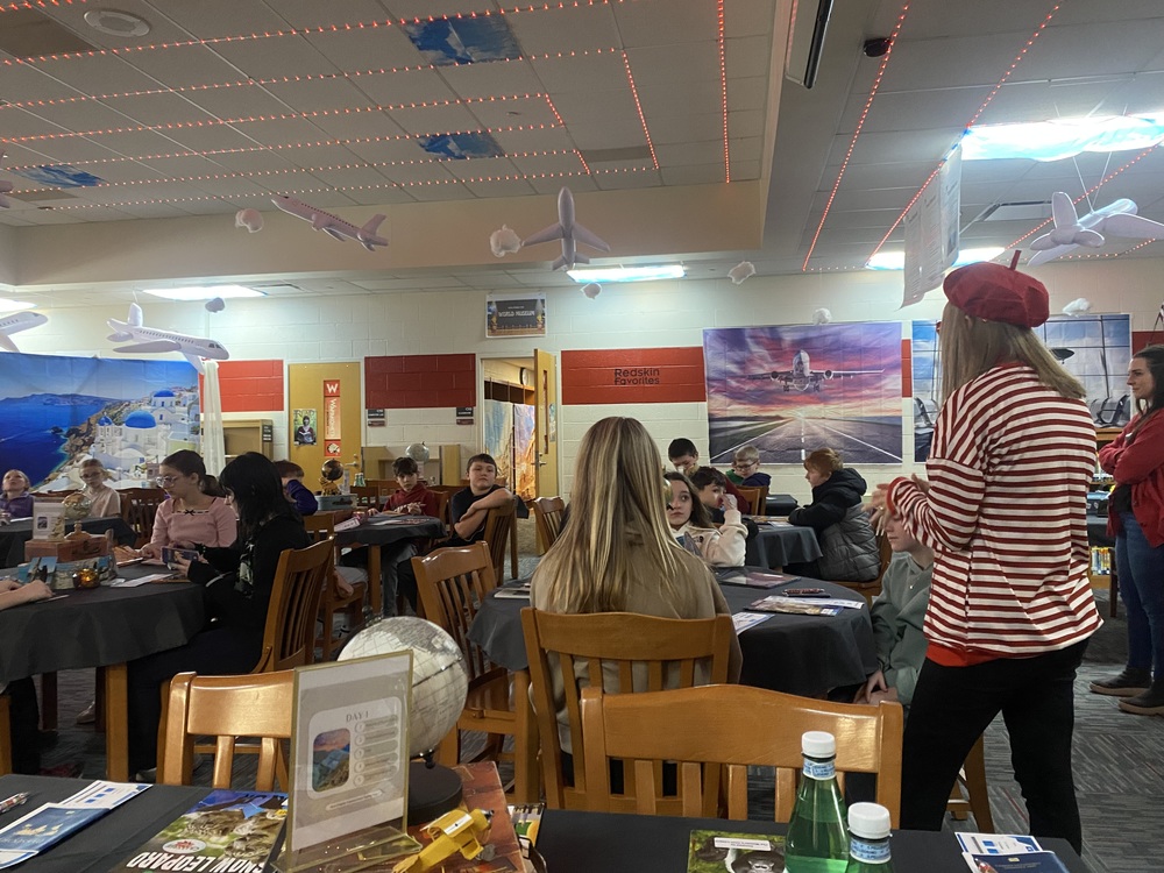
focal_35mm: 26
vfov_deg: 53.1
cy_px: 436
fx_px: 874
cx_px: 582
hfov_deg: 67.3
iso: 500
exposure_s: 1/40
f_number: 1.8
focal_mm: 4.25
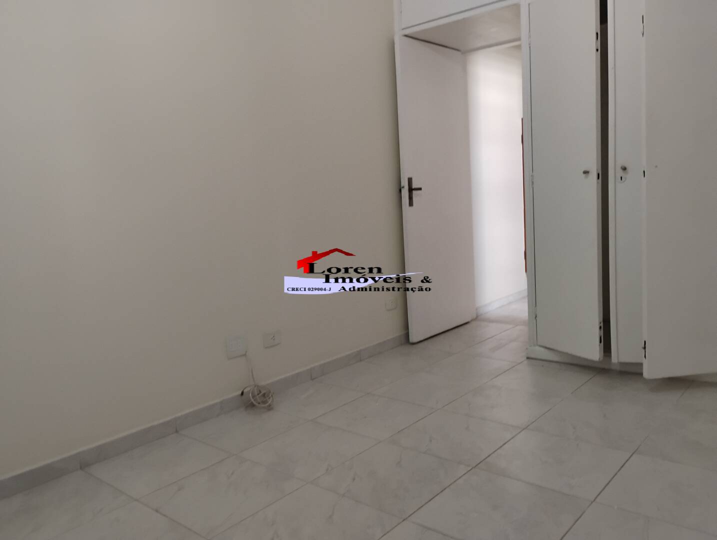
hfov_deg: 63.4
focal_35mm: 28
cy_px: 270
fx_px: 581
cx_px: 358
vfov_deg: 49.9
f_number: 1.8
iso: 1269
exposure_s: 1/30
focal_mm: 4.26
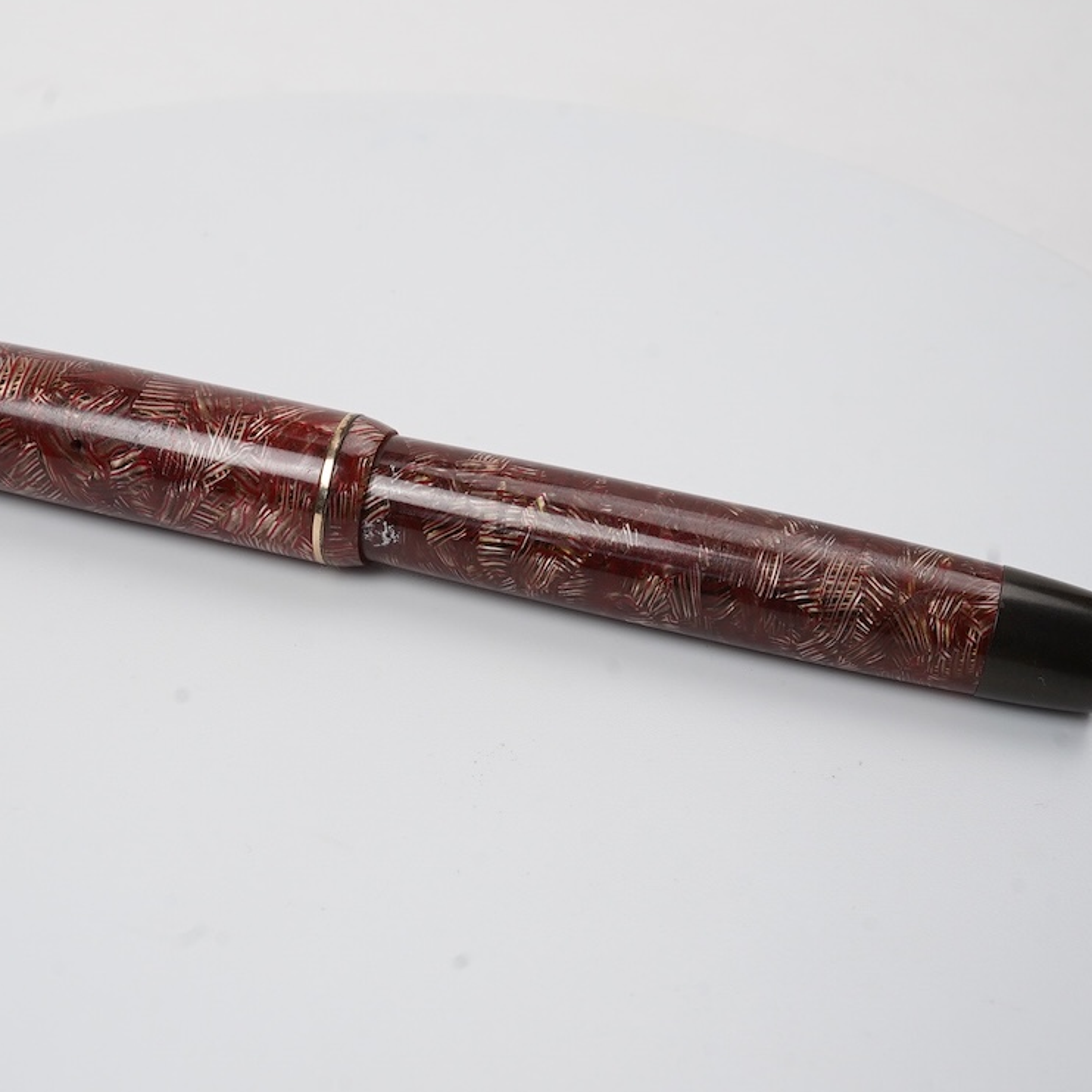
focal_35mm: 58
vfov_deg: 29.6
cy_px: 547
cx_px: 404
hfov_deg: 29.4
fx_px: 2070
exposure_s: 1/100
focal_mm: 30
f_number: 22
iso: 400
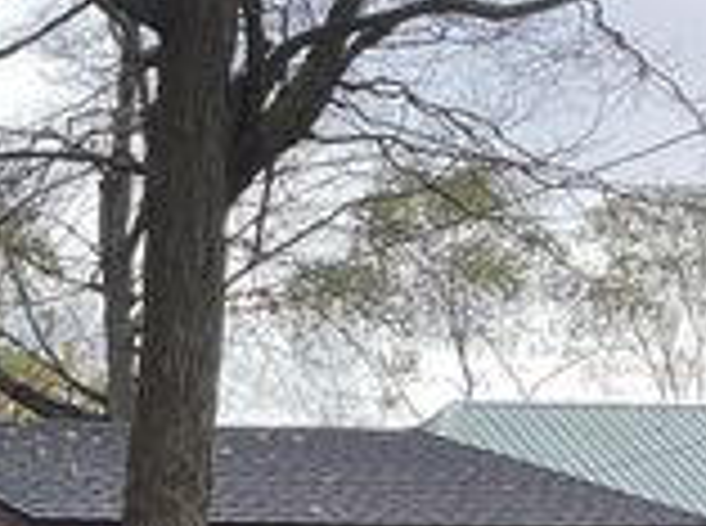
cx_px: -184
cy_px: 681
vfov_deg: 14.3
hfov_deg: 18.6
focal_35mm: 99
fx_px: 2015
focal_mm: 3.3
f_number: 2.4
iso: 25
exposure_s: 1/123
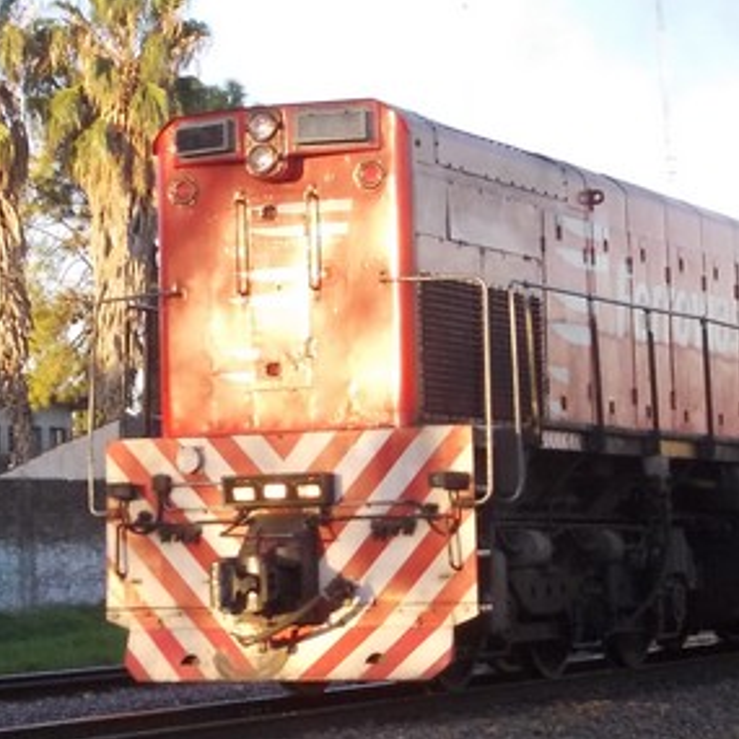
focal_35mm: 121
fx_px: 2923
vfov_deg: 14.4
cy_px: 451
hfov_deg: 14.4
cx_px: 301
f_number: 3.6
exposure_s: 1/250
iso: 140
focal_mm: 7.2
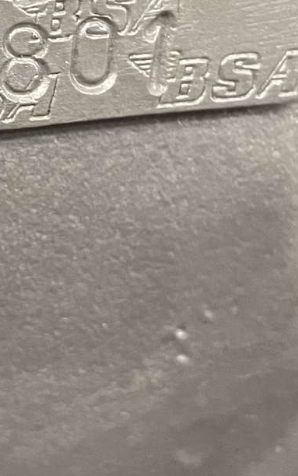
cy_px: 84
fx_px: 1168
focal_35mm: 90
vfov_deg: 22.7
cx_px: -98
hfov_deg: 13.9
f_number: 1.6
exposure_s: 1/33
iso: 400
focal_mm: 4.2
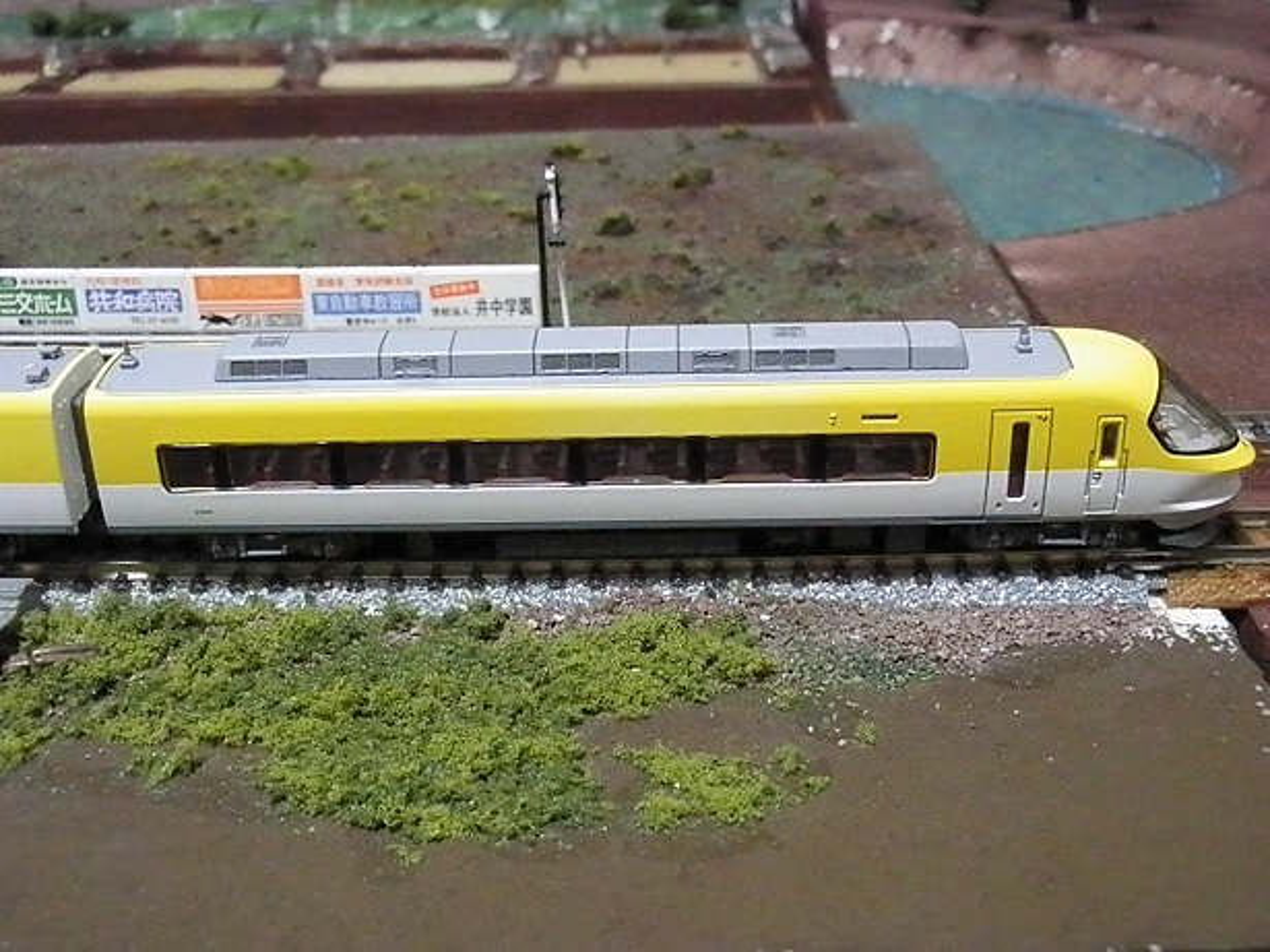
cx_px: 635
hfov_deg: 45.8
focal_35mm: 41
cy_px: 476
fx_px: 1504
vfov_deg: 35.1
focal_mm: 7.3
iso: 3200
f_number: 3.9
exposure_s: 1/60
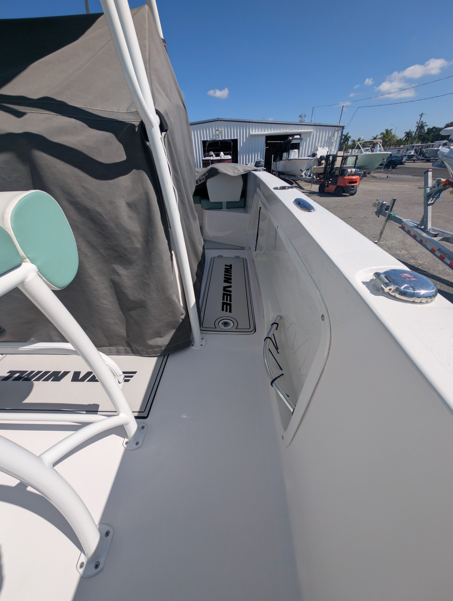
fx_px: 209
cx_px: 226
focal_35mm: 12
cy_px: 300
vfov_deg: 110.5
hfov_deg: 94.6
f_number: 1.95
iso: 38
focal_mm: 2.23
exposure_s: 1/3300
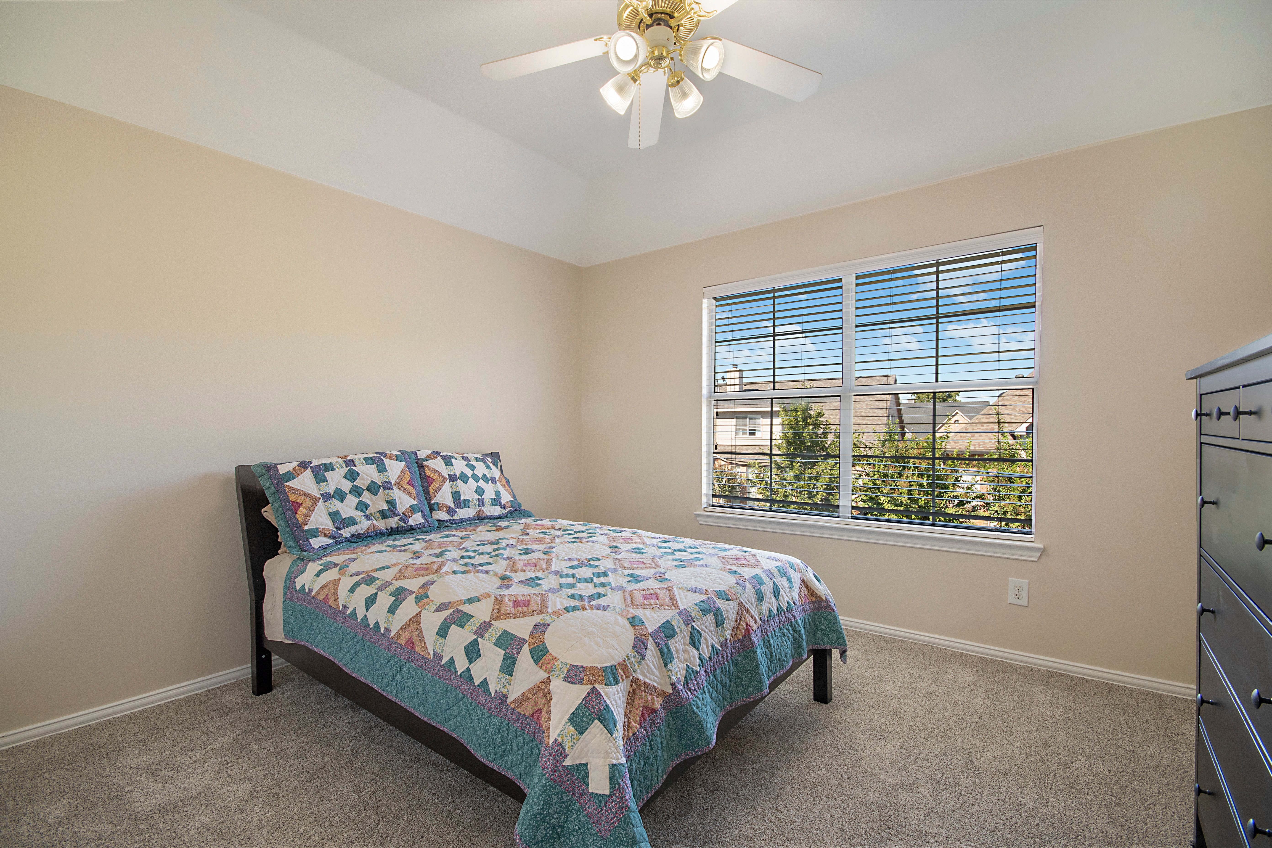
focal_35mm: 15
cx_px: 636
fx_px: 530
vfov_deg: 77.3
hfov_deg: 100.4
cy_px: 424
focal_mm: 10
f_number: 11
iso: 100
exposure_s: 1/50
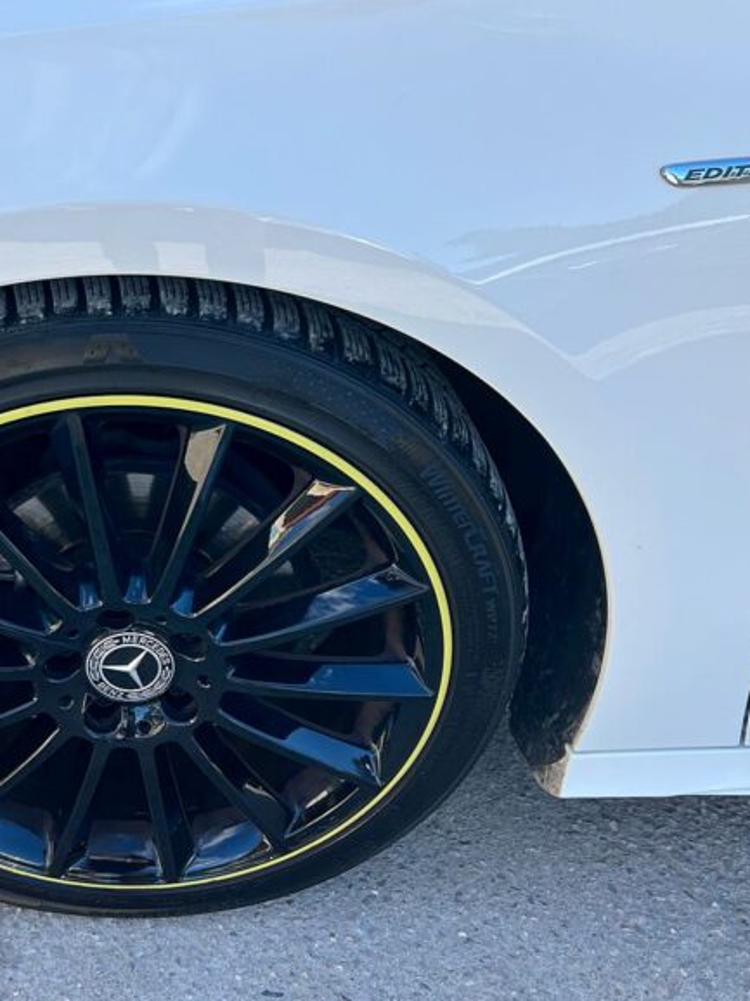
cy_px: 492
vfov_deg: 51.4
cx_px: 152
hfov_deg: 38.2
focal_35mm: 36
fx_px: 1041
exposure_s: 1/965
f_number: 1.5
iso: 50
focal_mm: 5.7
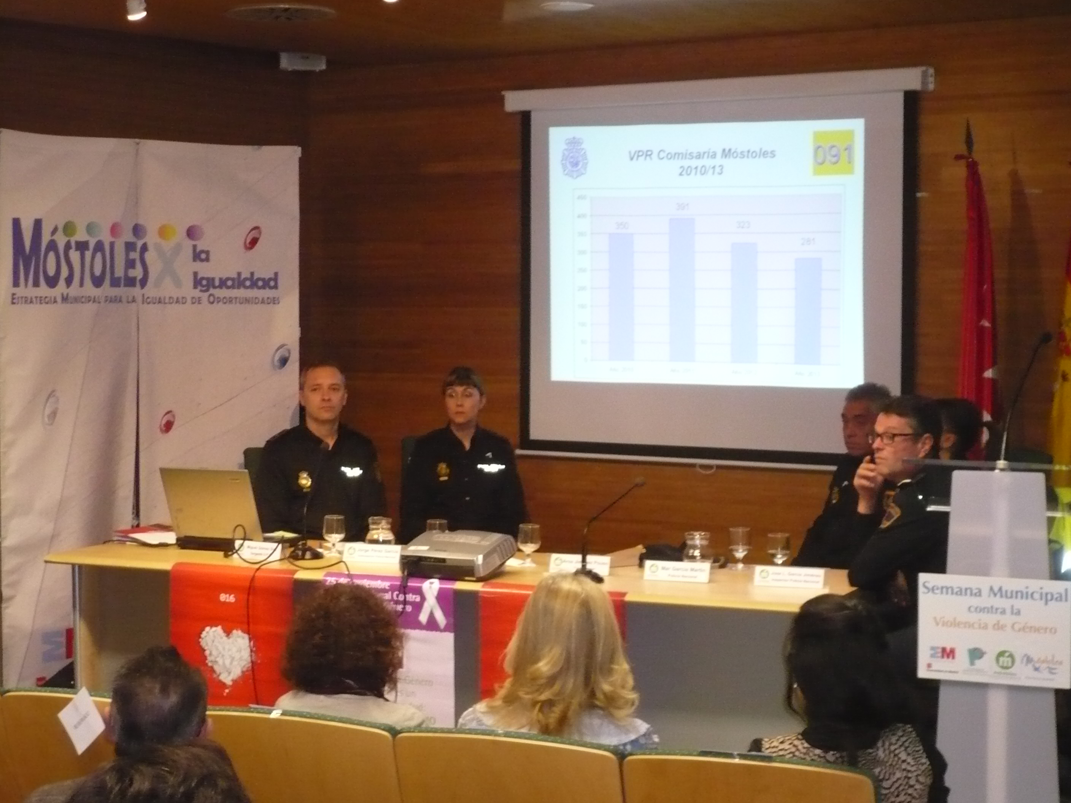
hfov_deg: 29.4
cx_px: 536
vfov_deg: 22.3
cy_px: 402
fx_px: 2042
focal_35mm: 66
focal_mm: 10.9
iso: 500
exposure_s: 1/30
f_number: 3.9
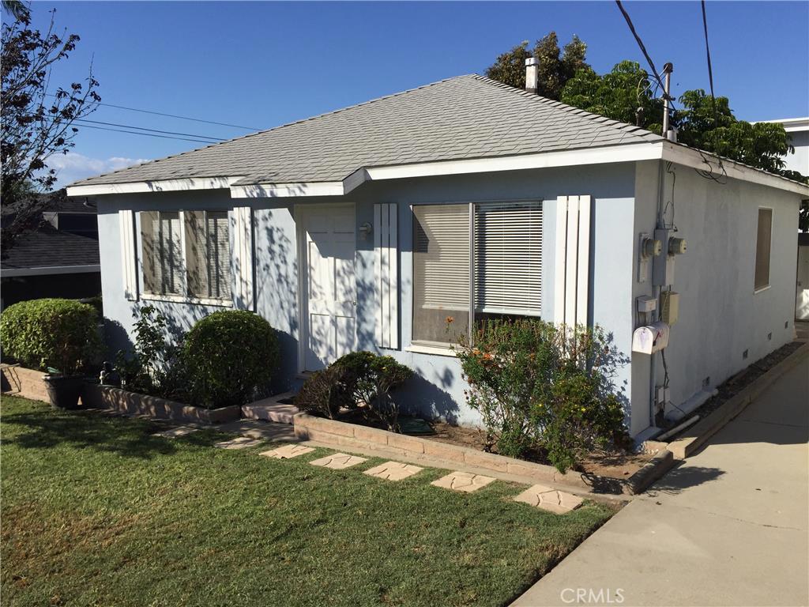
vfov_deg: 48.2
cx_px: 404
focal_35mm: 29
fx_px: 678
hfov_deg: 61.7
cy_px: 304
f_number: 2.2
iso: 32
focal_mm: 4.15
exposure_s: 1/3597
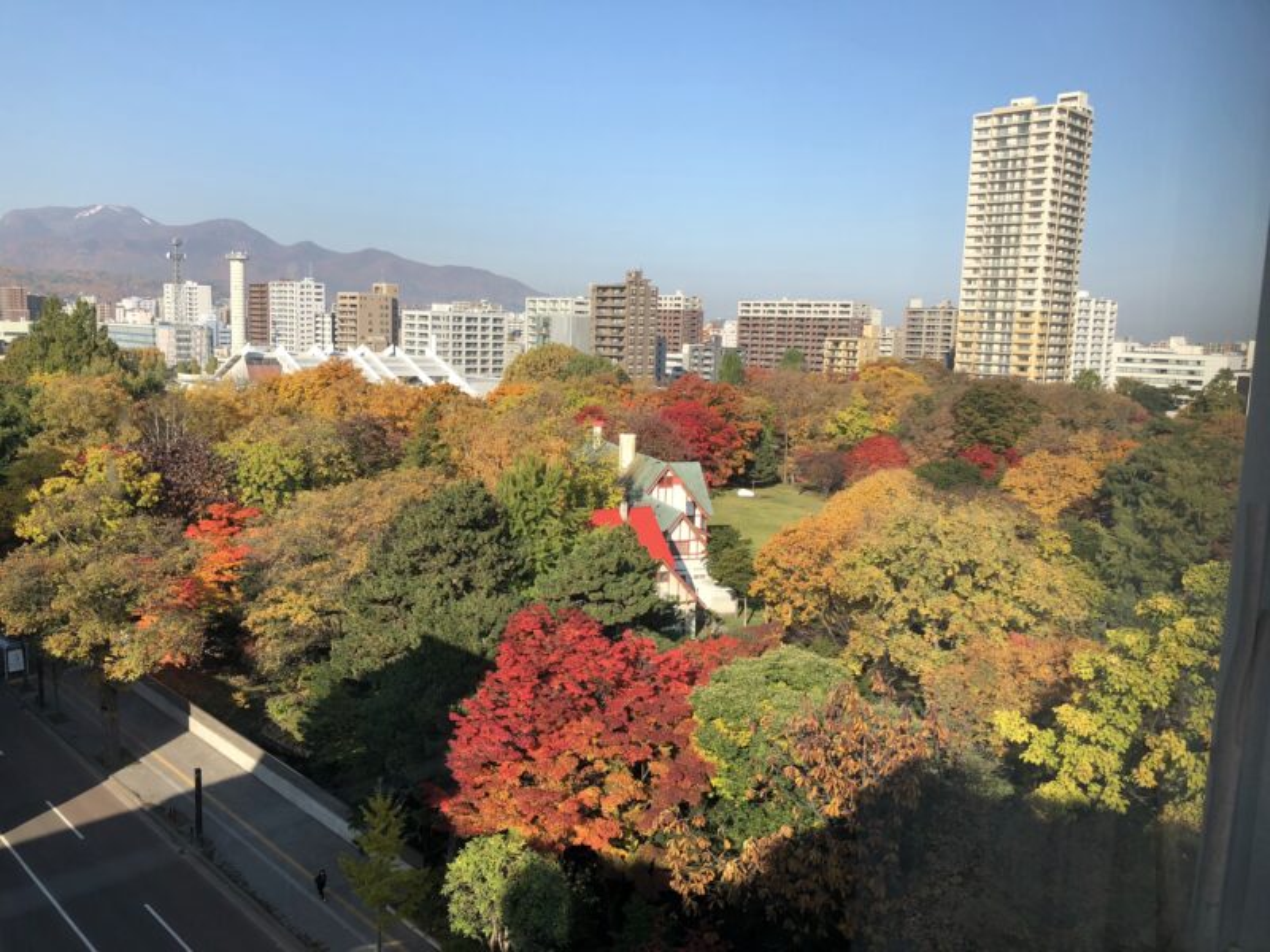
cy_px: 476
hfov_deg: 61.7
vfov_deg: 48.2
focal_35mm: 29
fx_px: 1064
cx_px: 635
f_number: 1.8
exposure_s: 1/1091
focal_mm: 3.99
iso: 20
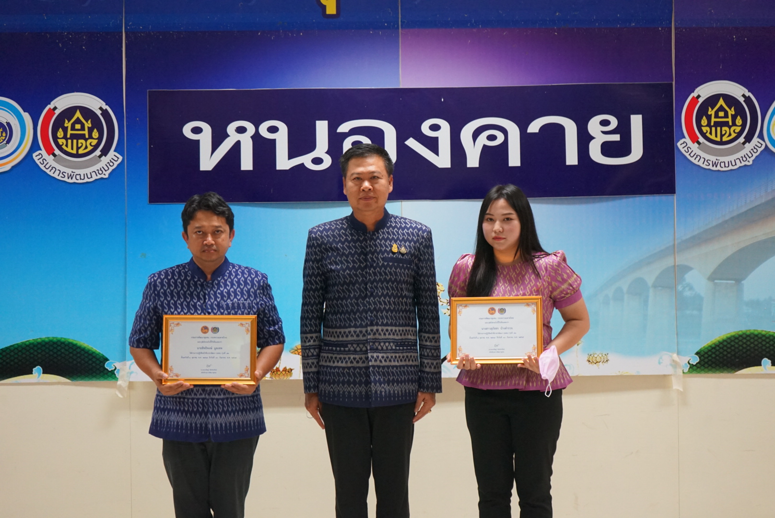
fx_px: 1056
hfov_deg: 40.3
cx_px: 388
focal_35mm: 49
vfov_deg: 27.6
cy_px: 259
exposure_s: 1/160
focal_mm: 49
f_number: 4.5
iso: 3200
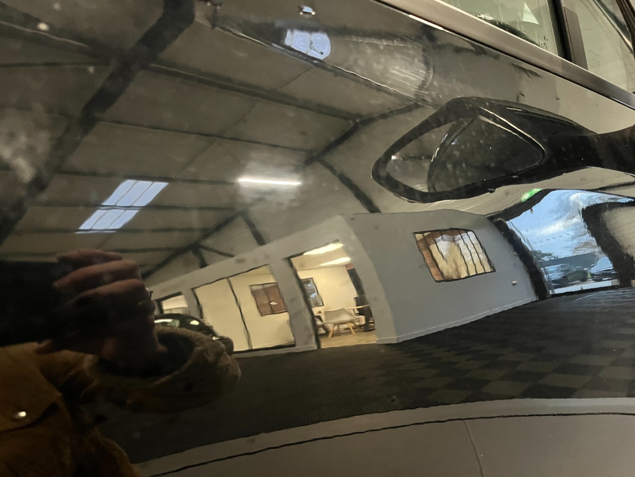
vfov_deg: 53.1
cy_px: 238
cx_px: 318
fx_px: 477
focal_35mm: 26
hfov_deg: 67.3
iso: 800
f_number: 1.6
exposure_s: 1/25
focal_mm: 5.1
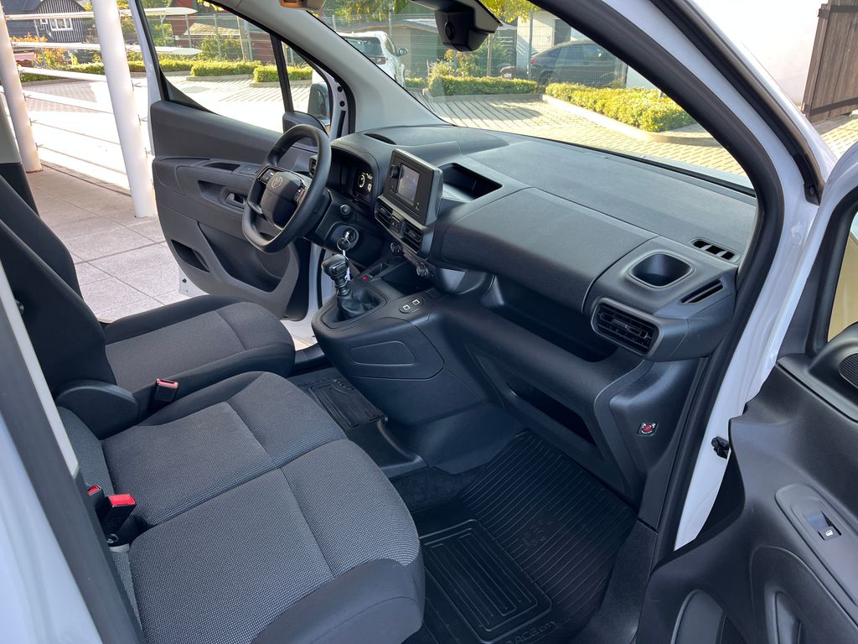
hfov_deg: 67.3
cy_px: 322
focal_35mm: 26
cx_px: 429
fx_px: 644
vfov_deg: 53.1
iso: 50
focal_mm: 5.1
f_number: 1.6
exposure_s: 1/122
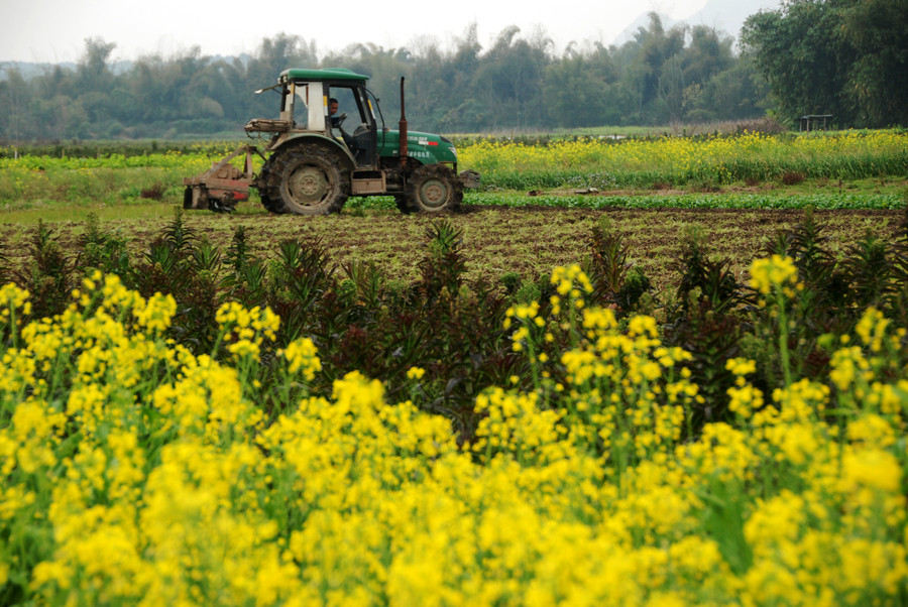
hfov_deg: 18.2
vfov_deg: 12.2
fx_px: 2840
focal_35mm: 112
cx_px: 454
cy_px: 304
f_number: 5.3
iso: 400
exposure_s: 1/160
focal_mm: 75
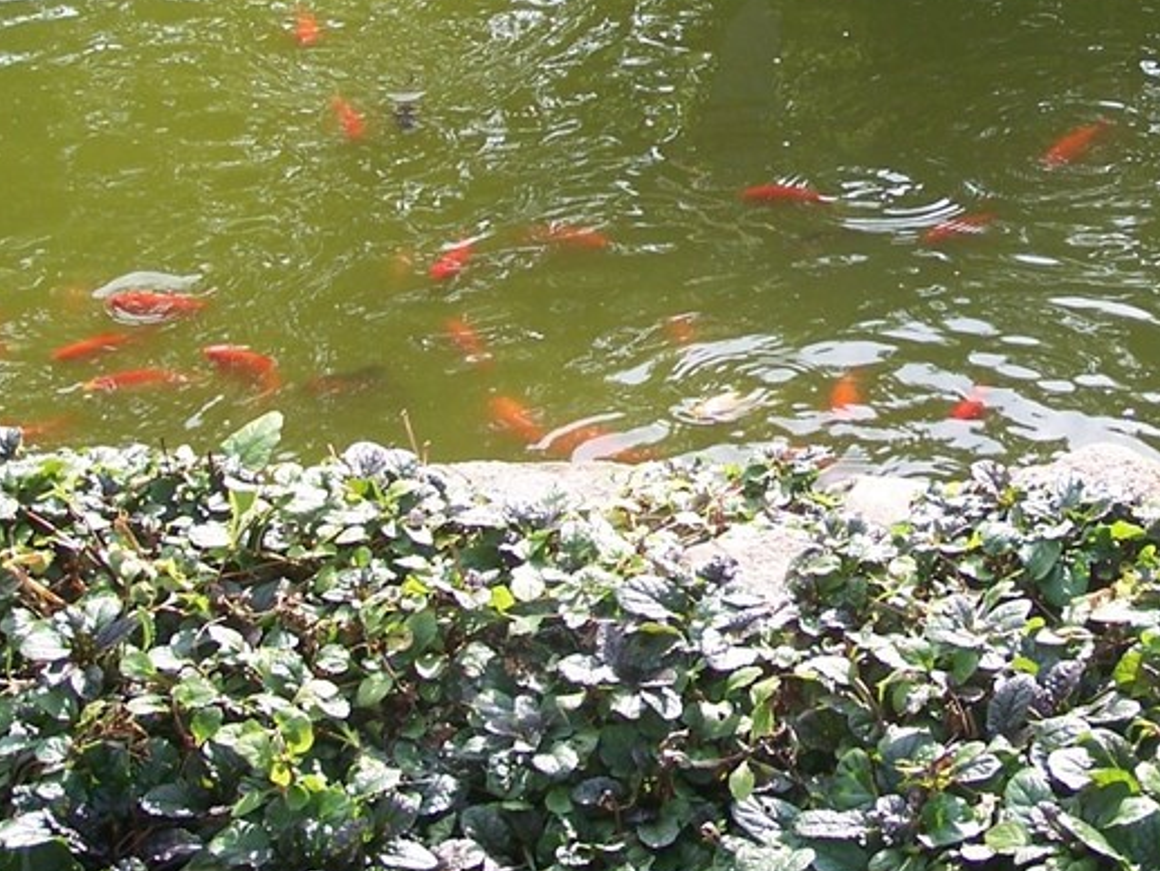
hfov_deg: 20.3
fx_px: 3184
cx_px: 998
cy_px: 74
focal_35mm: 95
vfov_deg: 15.4
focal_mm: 8
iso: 80
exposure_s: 1/250
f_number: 3
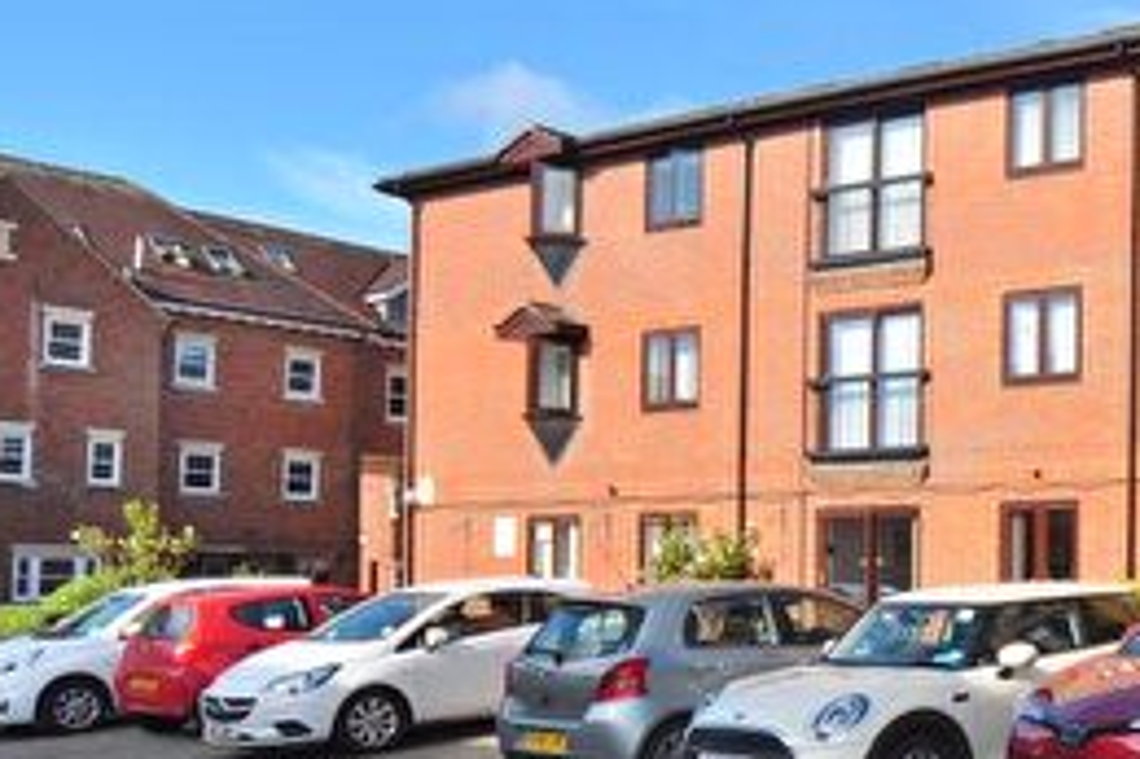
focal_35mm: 44
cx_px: 1241
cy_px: 551
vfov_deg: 29.9
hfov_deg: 37.4
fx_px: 1403
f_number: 9
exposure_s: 1/320
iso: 200
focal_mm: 11
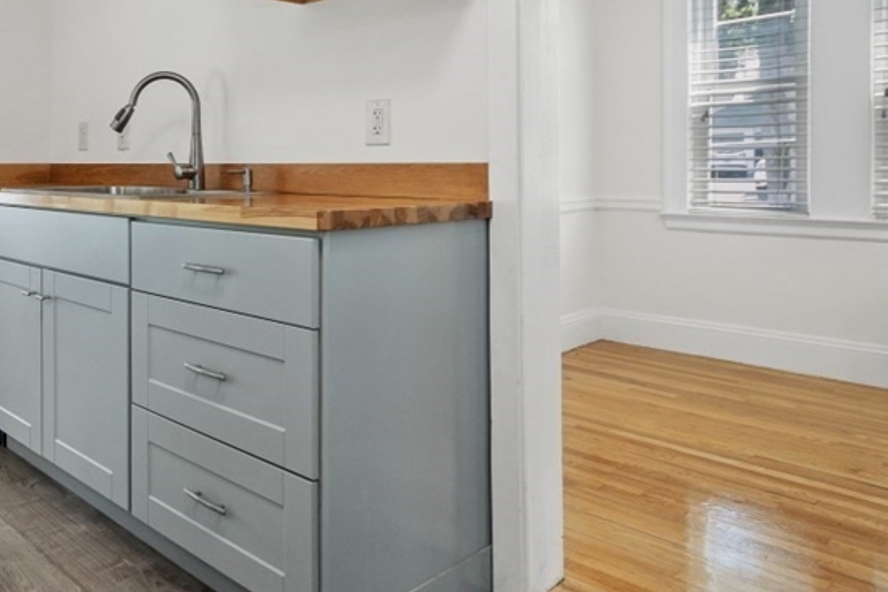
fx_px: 691
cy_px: 172
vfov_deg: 45.3
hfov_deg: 59.1
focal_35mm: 28
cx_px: 149
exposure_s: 1/80
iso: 200
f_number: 5
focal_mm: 10
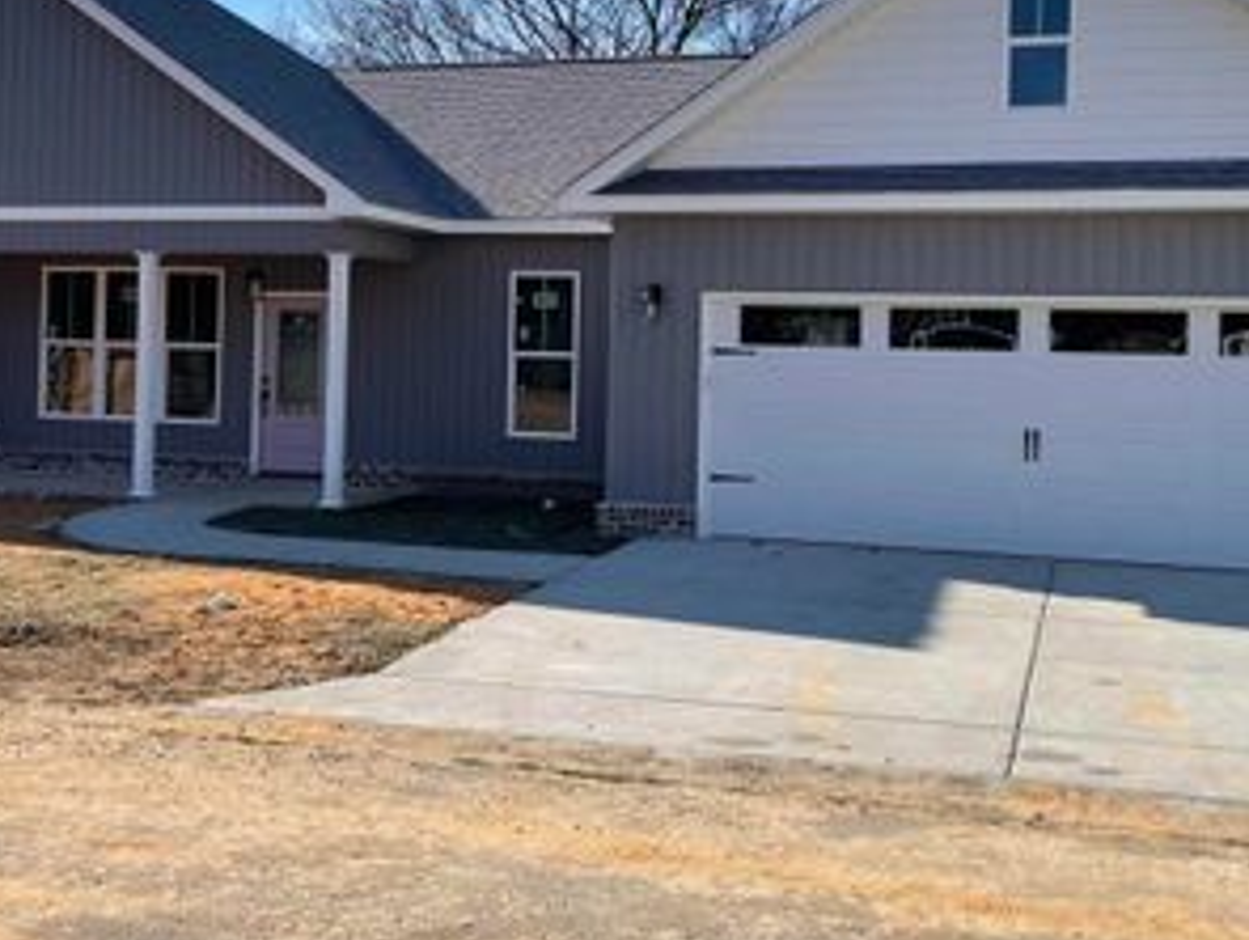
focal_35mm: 44
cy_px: 332
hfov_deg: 42.8
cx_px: 555
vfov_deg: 32.7
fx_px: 1590
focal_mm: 4.2
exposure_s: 1/3861
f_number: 1.6
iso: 32
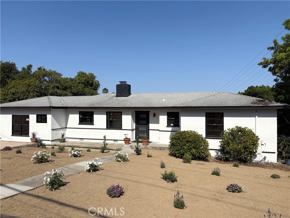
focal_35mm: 26
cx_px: 145
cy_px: 109
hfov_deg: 67.3
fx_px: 218
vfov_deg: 53.1
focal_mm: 5.96
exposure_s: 1/6329
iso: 50
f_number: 1.6
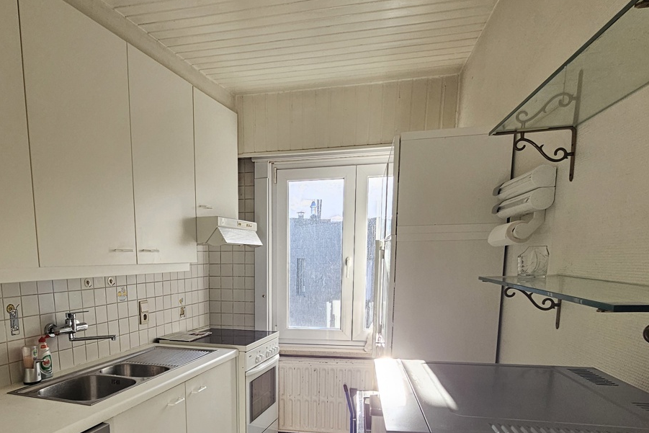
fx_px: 433
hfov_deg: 72.4
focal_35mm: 24
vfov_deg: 50.4
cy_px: 336
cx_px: 239
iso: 80
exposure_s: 1/214
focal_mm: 2.2
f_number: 2.2
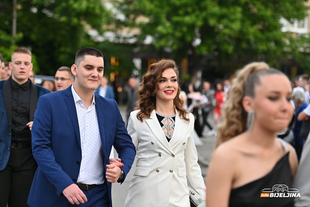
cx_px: 154
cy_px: 104
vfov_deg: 13.8
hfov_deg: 20.6
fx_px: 853
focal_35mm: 99
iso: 800
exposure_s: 1/800
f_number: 2.8
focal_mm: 98
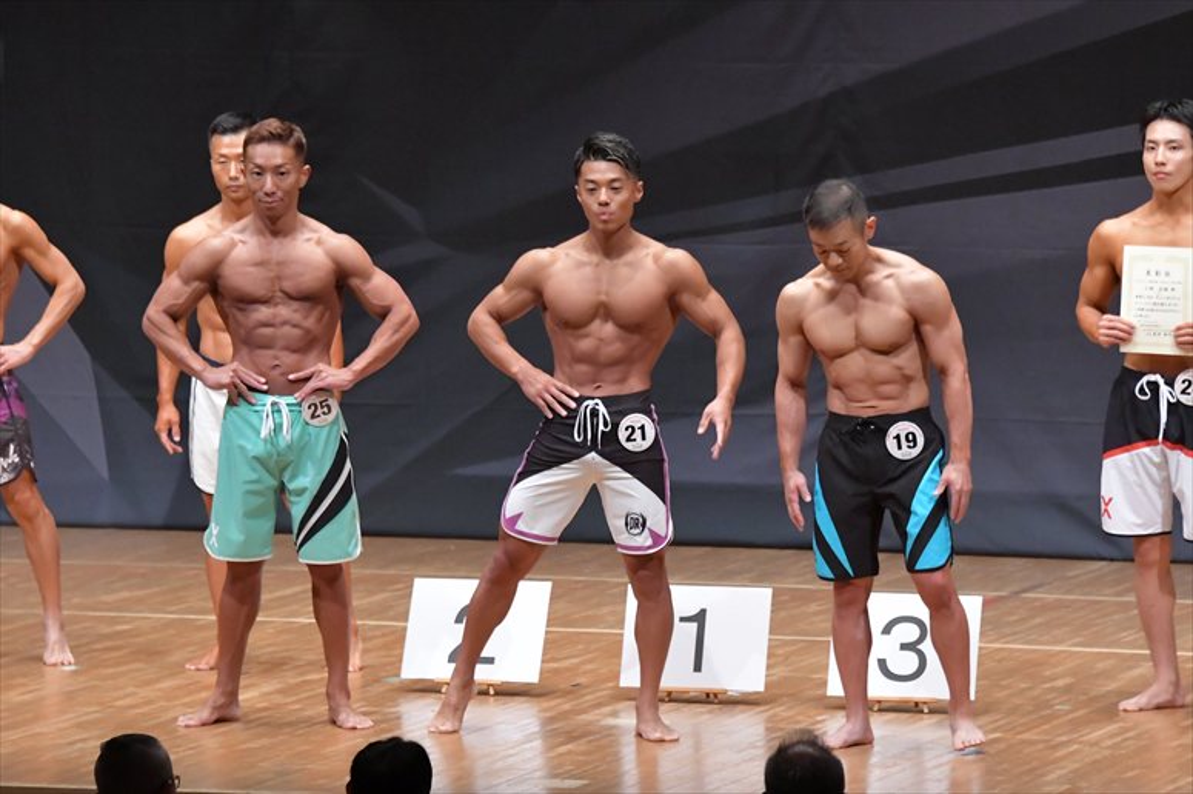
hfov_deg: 8.1
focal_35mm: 255
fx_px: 8446
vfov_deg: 5.4
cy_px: 397
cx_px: 596
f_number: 5.6
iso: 8000
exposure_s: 1/400
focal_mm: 170
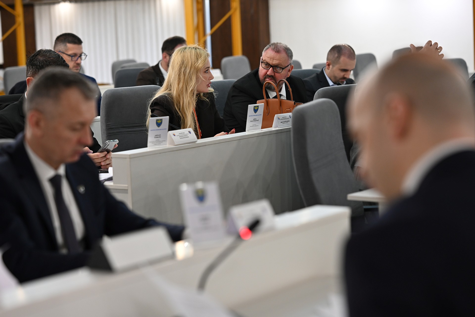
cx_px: 238
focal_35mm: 85
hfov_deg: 23.9
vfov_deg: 16.1
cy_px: 158
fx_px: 1121
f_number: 2.8
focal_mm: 85
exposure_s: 1/125
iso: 900
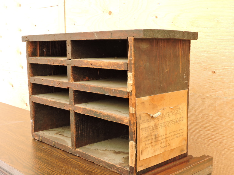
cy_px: 88
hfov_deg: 38.2
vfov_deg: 29.1
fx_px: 338
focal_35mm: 50
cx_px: 117
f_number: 4
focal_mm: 9
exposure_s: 1/60
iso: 100
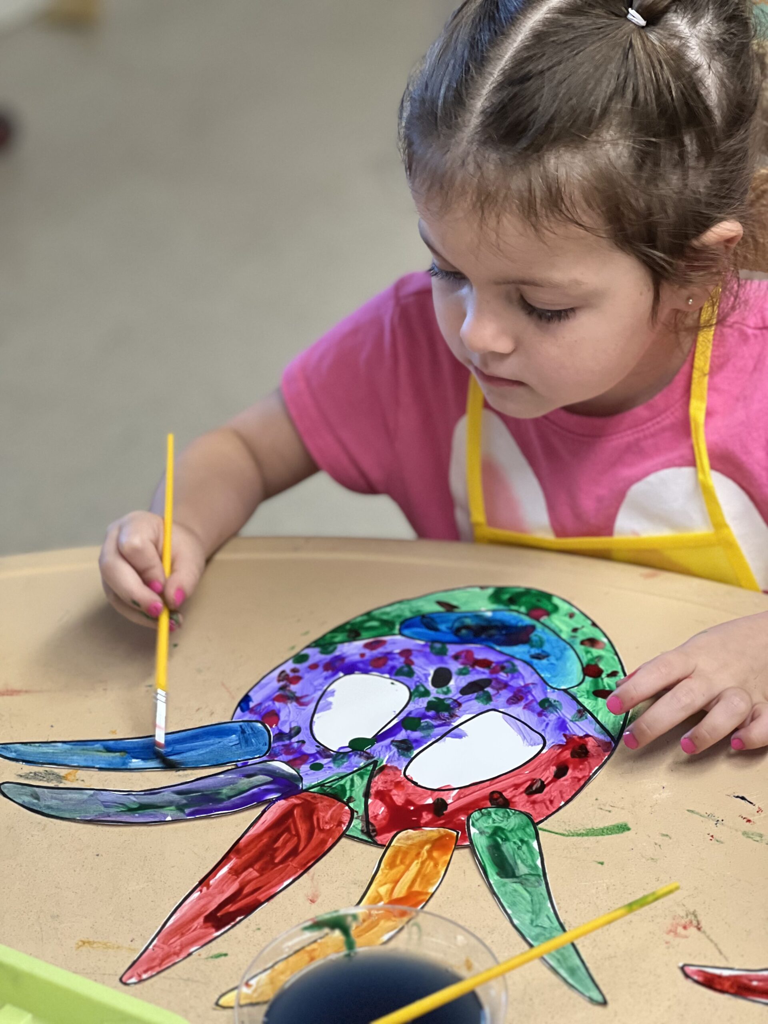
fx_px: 2278
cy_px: 512
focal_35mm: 77
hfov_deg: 19.1
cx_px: 384
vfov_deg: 25.3
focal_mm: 9
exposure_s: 1/35
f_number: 2.8
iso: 320
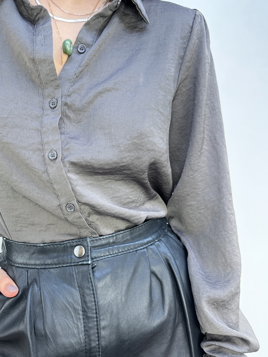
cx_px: 73
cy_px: 190
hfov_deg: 38.8
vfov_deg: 51.3
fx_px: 372
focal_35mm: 36
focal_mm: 6.86
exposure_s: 1/100
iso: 64
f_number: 1.78
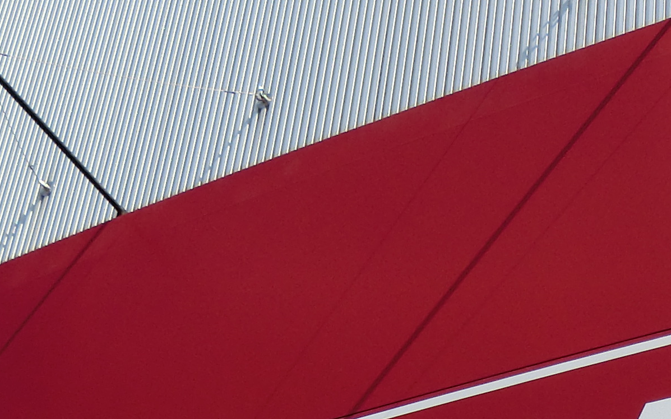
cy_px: 642
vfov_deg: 12.2
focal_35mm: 102
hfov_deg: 20.4
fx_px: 1865
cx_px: 371
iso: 80
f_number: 3.5
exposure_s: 1/800
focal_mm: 4.5
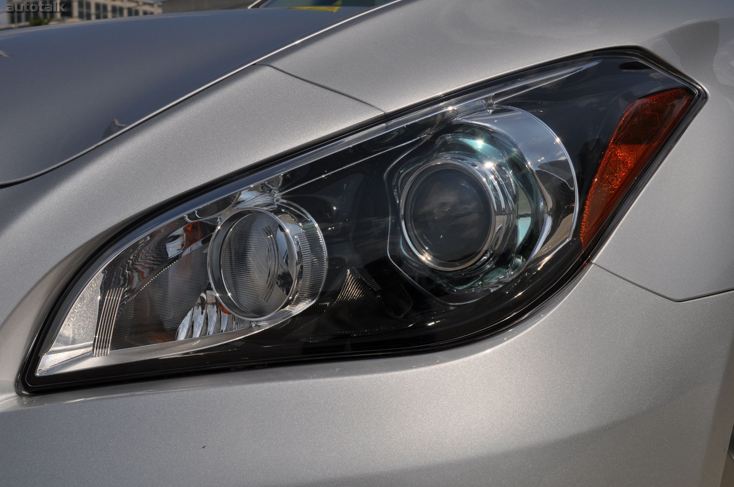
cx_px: 367
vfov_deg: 25.7
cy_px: 244
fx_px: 1069
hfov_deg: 37.9
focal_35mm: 52
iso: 200
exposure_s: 1/800
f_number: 14
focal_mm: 35
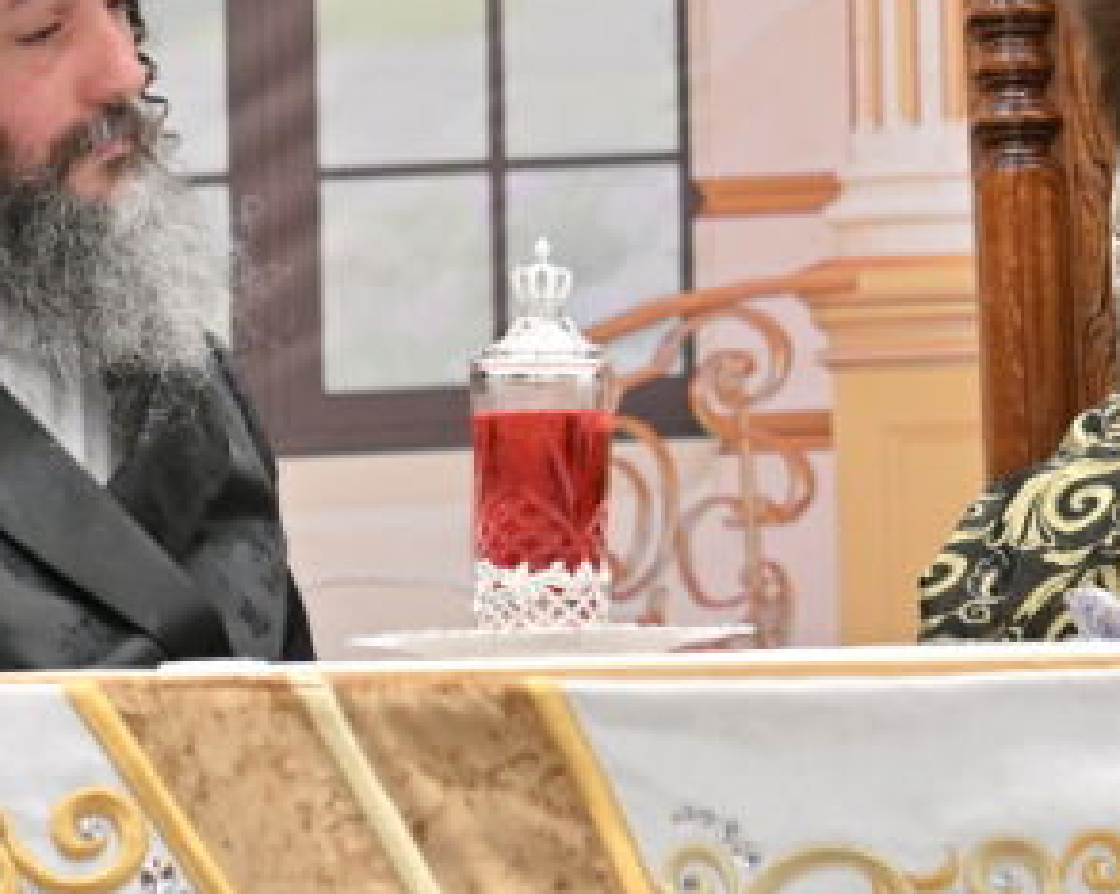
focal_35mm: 984
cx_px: 1667
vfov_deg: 1.6
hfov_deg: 2.0
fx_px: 32596
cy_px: 275
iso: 250
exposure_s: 1/320
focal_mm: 200
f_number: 2.8
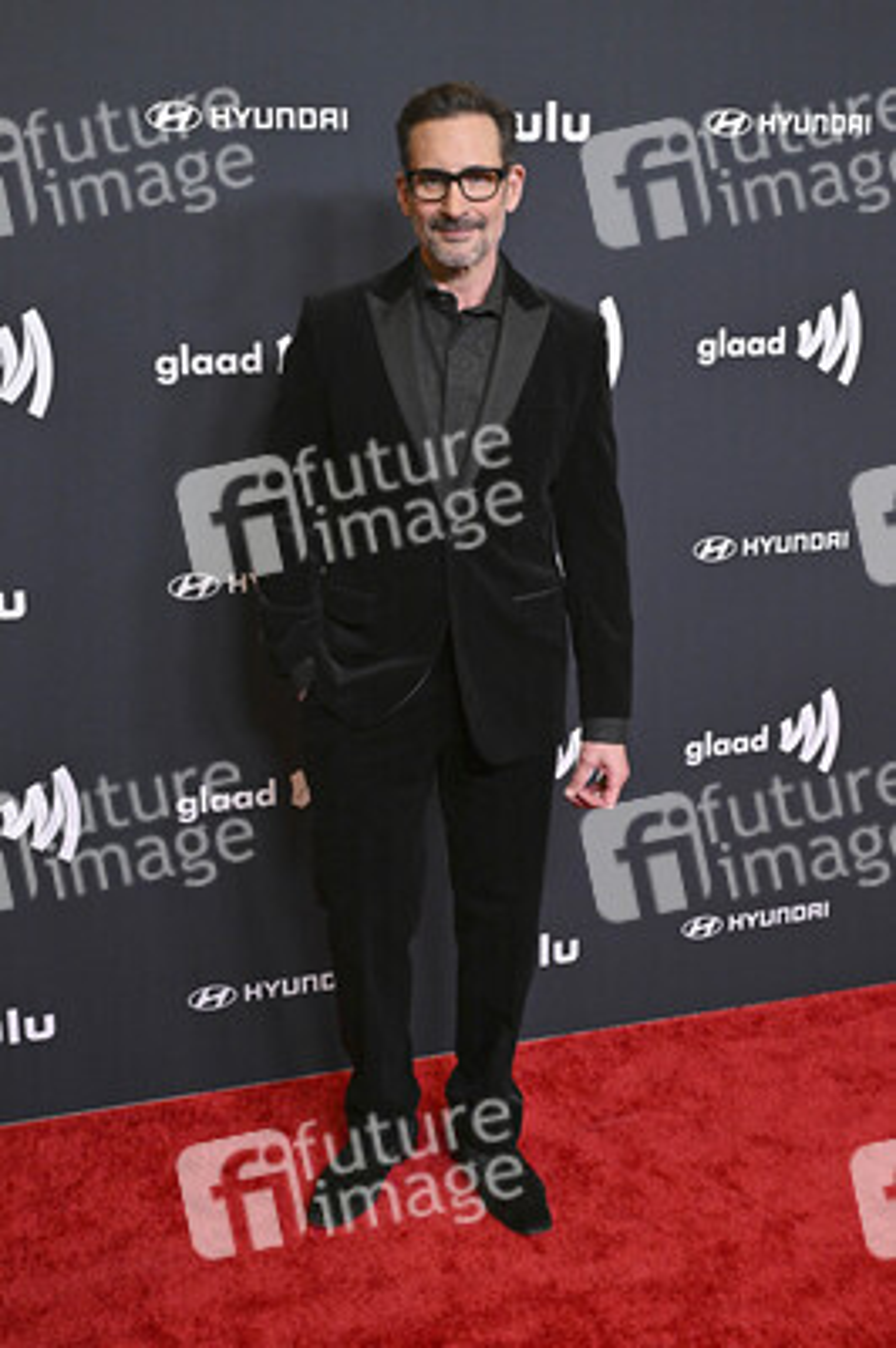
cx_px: 448
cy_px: 674
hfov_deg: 31.8
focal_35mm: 42
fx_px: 1571
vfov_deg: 46.4
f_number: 5.6
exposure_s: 1/250
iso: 4000
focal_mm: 42
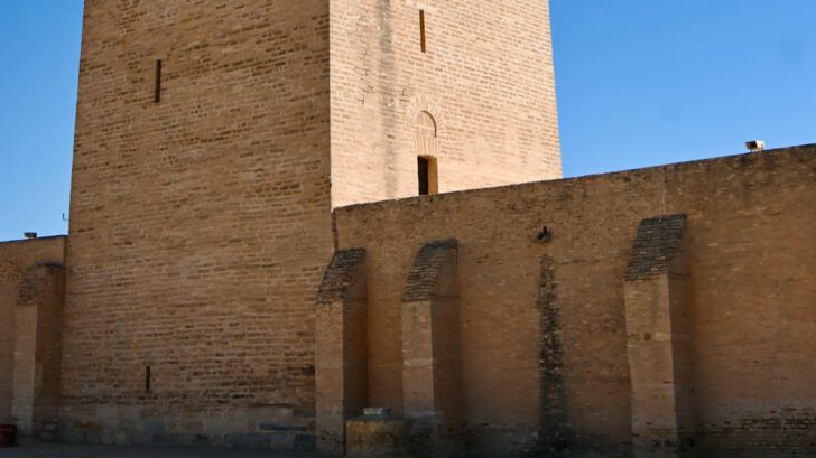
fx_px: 1233
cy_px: 20
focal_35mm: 57
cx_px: 410
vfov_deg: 20.5
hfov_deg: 36.6
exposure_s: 1/320
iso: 100
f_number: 6.3
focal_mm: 24
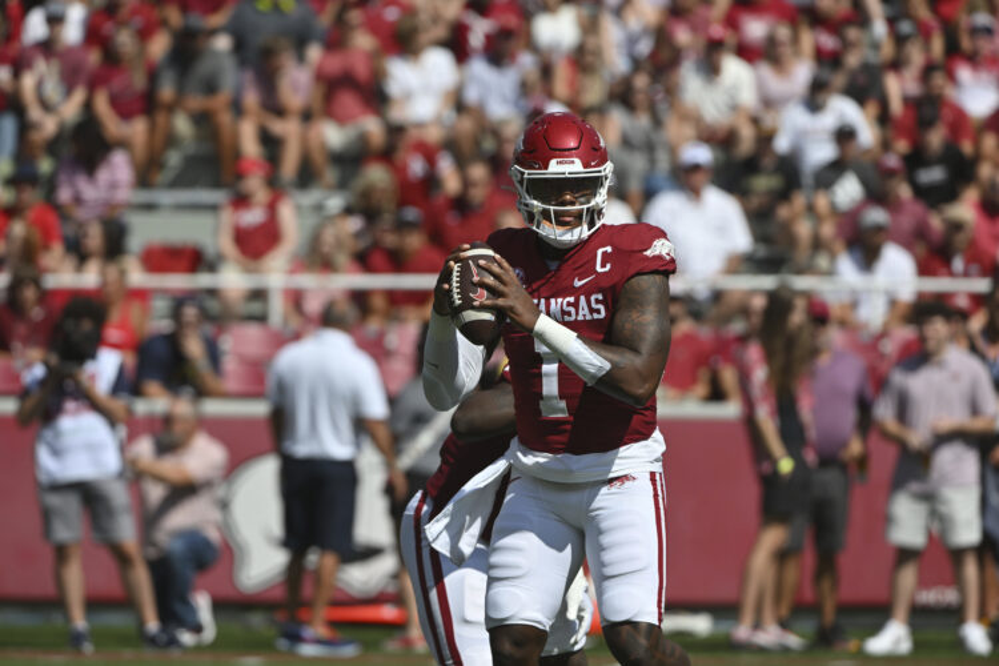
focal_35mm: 400
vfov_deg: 3.4
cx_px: 500
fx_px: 11099
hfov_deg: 5.2
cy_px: 333
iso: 200
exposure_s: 1/2000
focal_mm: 400
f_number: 5
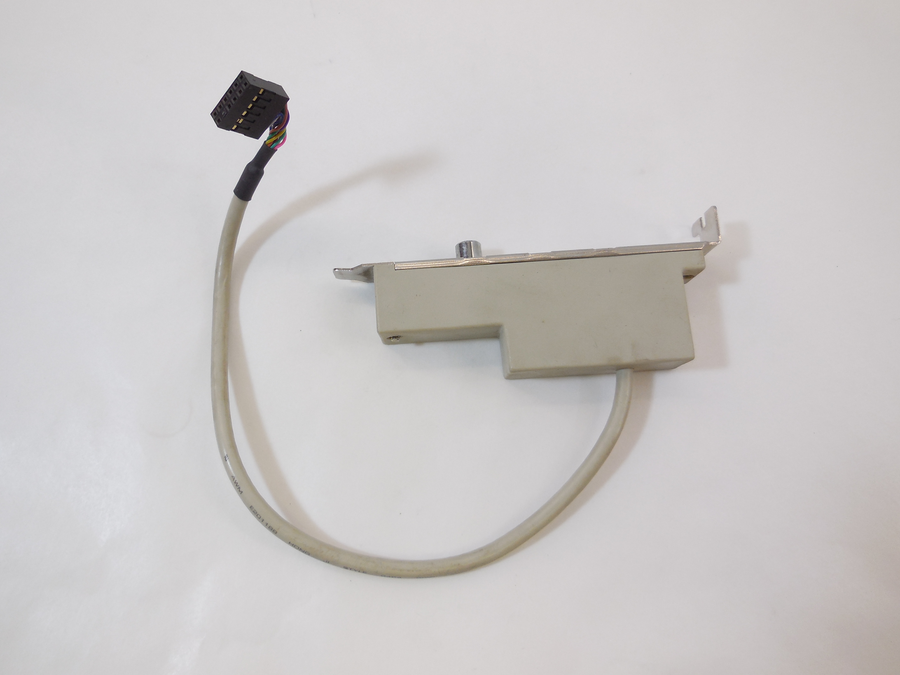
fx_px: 676
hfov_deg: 67.3
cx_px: 436
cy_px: 337
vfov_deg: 53.0
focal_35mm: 26
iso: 125
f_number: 3.1
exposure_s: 1/80
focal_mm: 4.5
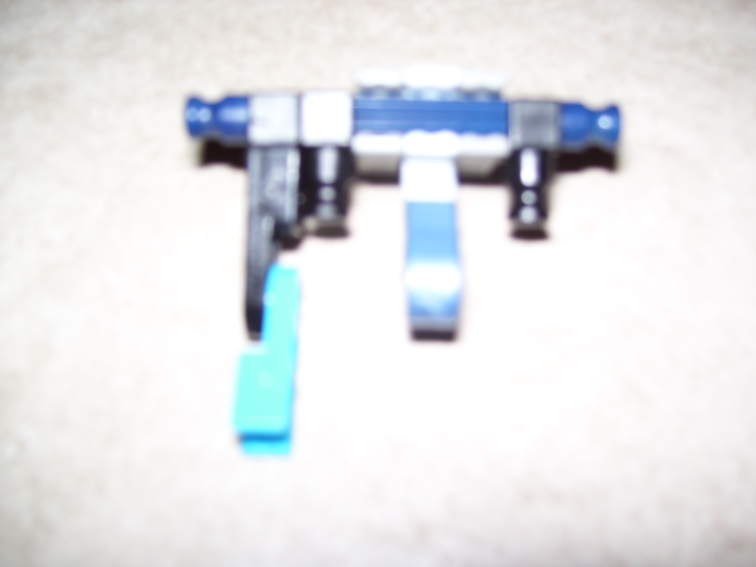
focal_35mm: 36
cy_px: 284
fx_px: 786
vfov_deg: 39.7
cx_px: 378
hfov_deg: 51.4
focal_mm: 6
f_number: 2.7
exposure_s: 1/60
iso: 80
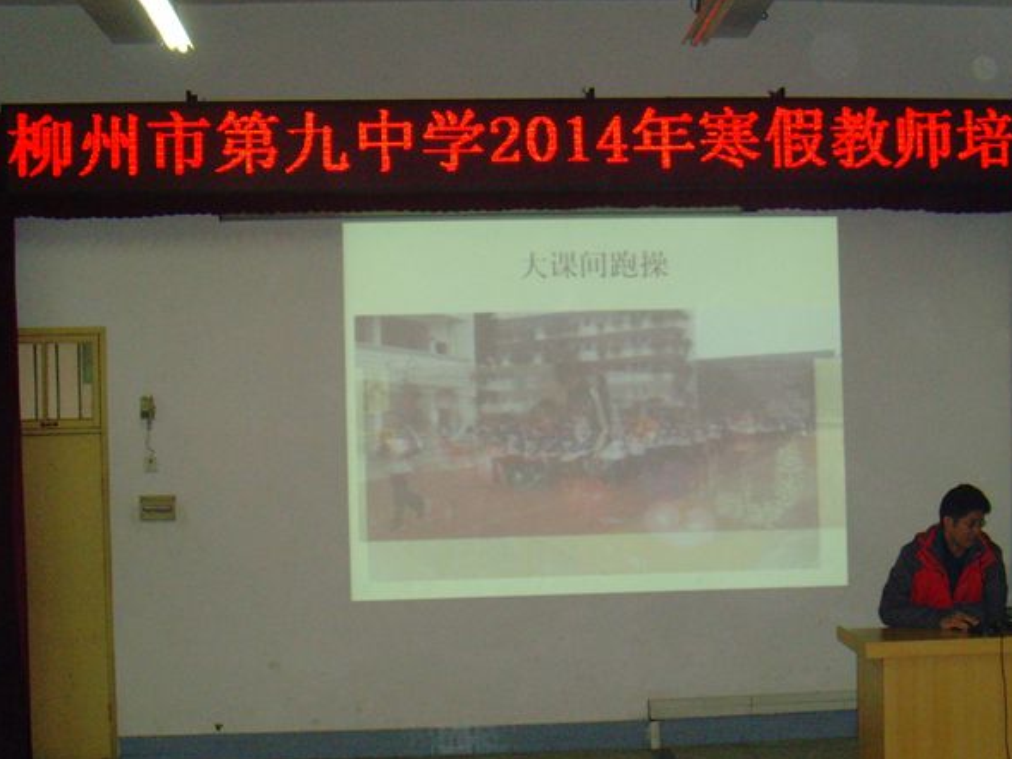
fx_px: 1550
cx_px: 596
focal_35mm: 53
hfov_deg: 36.1
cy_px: 457
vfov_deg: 27.5
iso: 320
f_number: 3.5
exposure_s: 1/45
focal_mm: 6.6
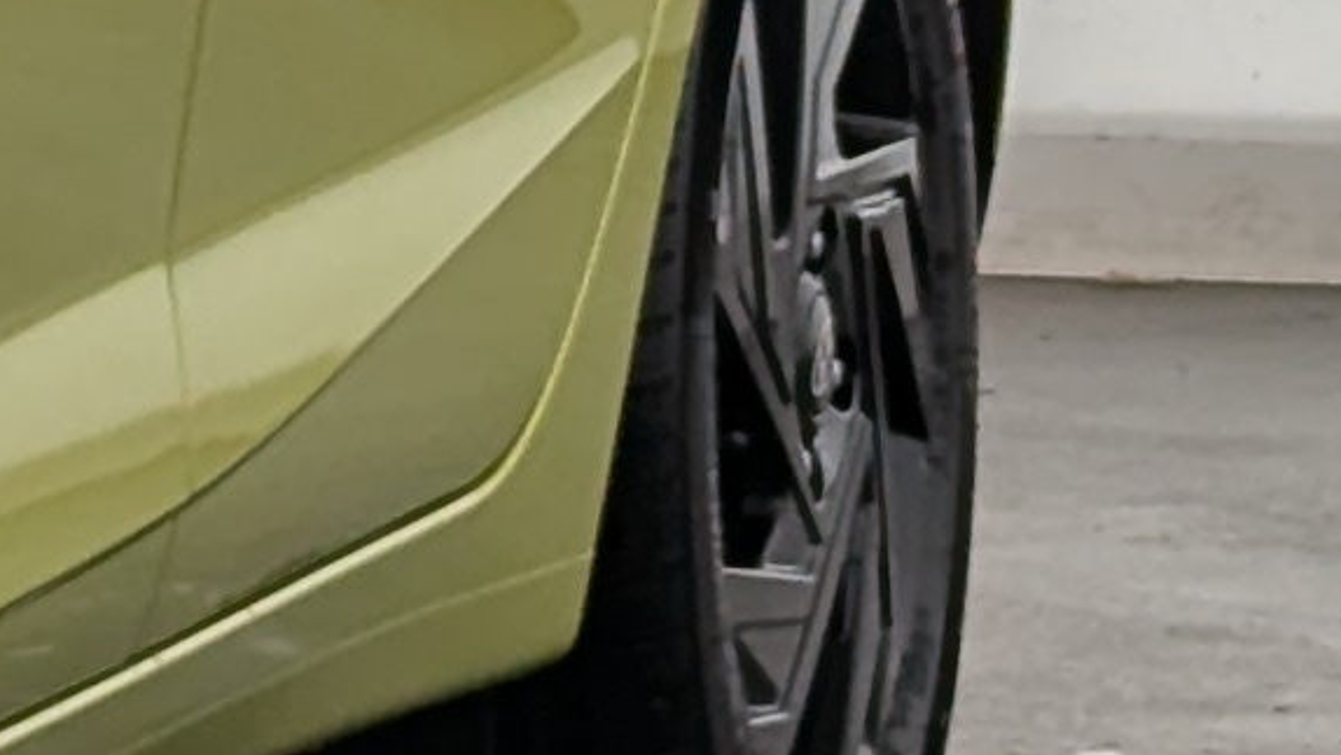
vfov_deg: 3.3
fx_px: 13229
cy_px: 159
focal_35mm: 372
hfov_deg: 5.5
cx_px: -2624
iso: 44
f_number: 1.85
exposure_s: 1/297
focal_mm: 6.81
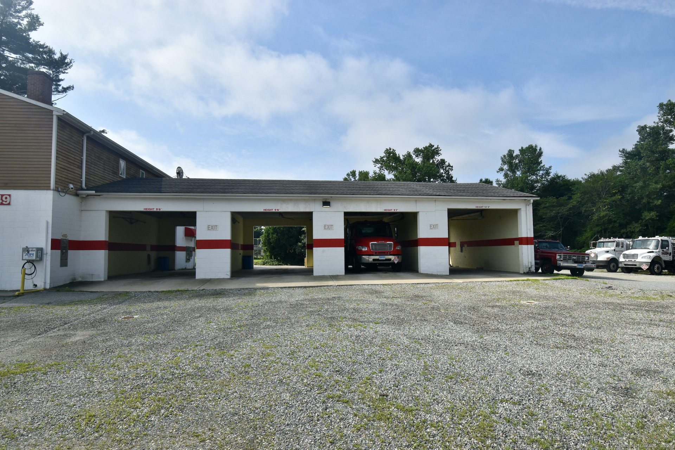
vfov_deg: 67.4
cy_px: 225
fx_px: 337
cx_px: 338
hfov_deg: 90.0
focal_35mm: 18
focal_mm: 12
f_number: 10
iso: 200
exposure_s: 1/400
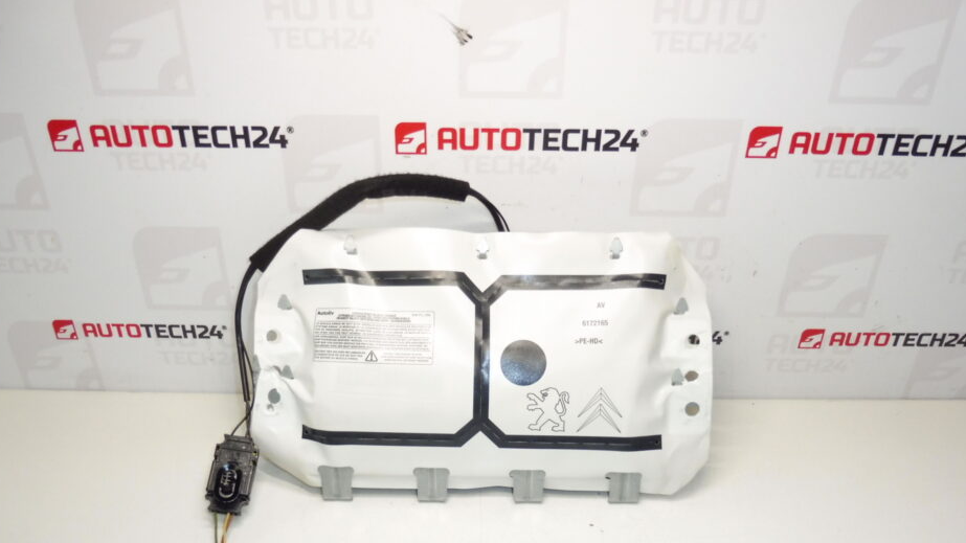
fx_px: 743
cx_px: 470
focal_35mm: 29
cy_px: 401
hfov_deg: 66.1
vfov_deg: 39.2
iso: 200
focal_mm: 4.3
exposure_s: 1/125
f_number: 3.5
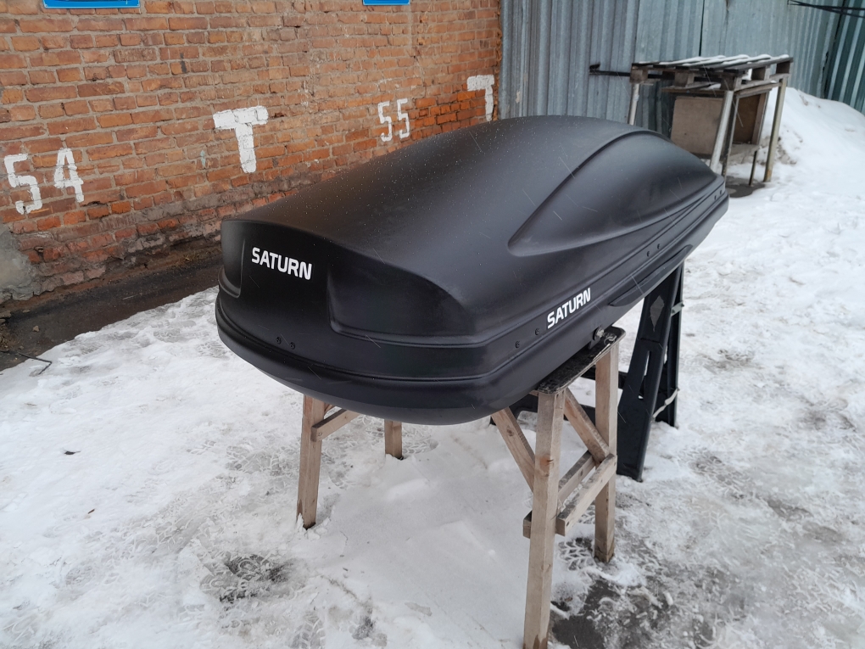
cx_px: 432
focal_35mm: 27
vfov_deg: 51.4
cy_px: 324
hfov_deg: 65.3
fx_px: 675
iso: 40
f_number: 1.8
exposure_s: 1/50
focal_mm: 4
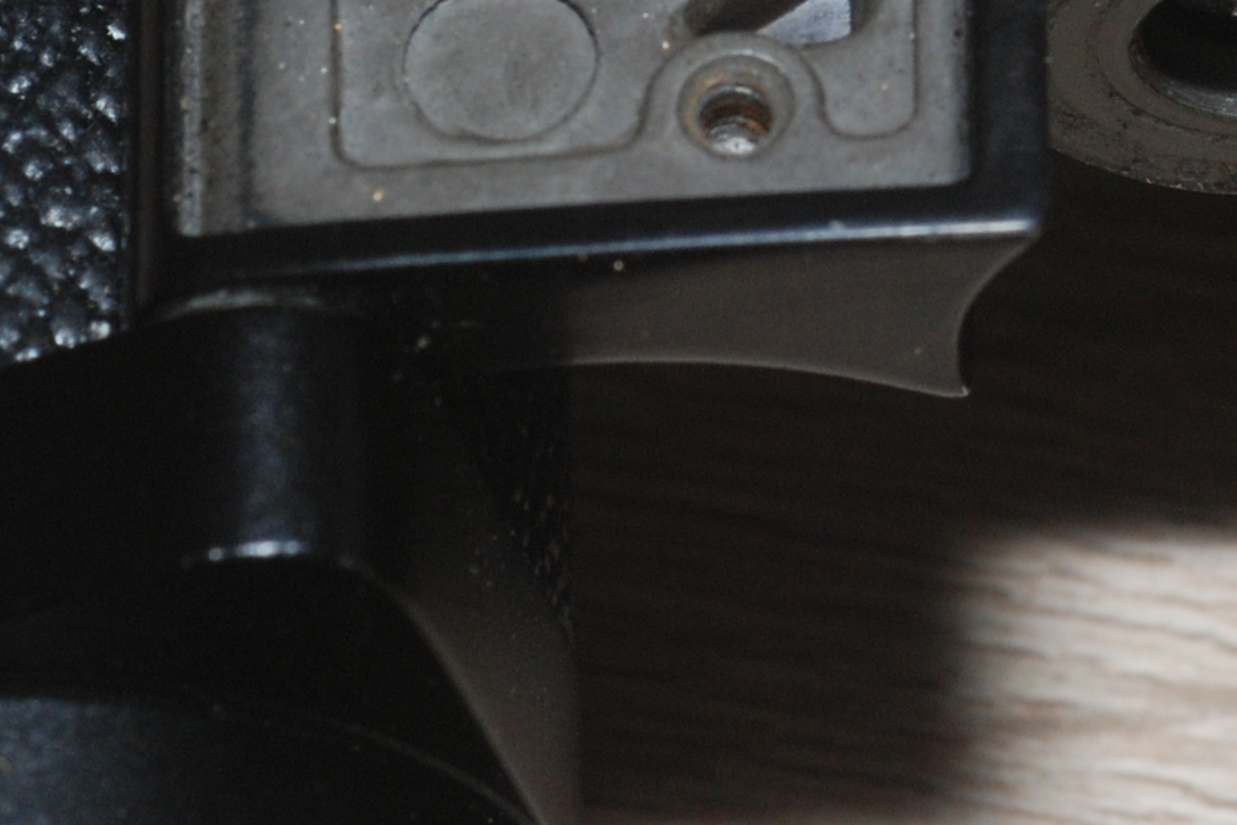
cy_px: -387
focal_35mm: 280
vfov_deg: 4.9
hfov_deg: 7.3
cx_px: 1302
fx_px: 9620
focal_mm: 60
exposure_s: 1/60
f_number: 13
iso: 400
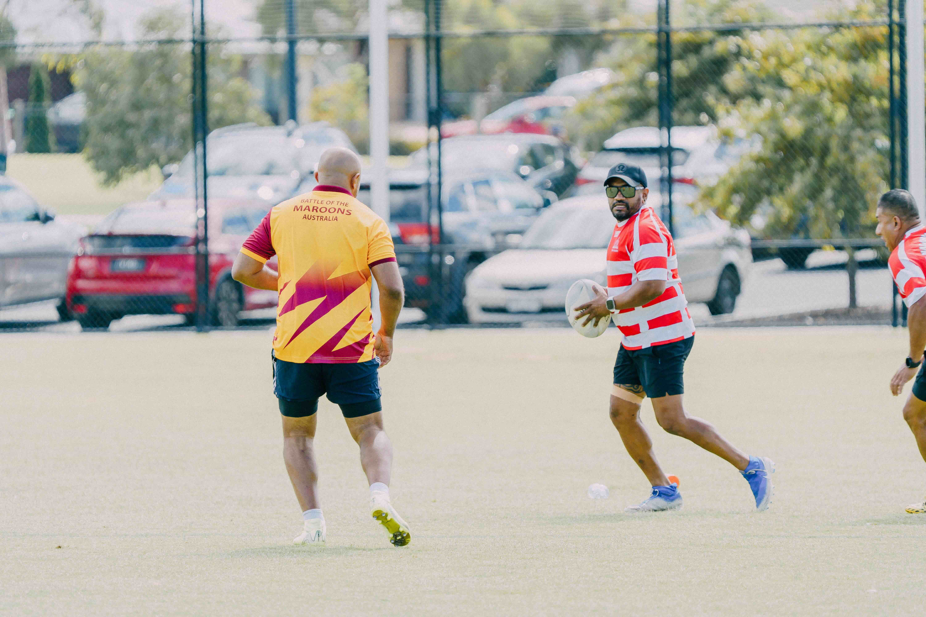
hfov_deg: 5.4
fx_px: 9825
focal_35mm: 382
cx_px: 463
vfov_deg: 3.6
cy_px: 308
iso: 200
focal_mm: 382
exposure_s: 1/500
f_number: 6.3
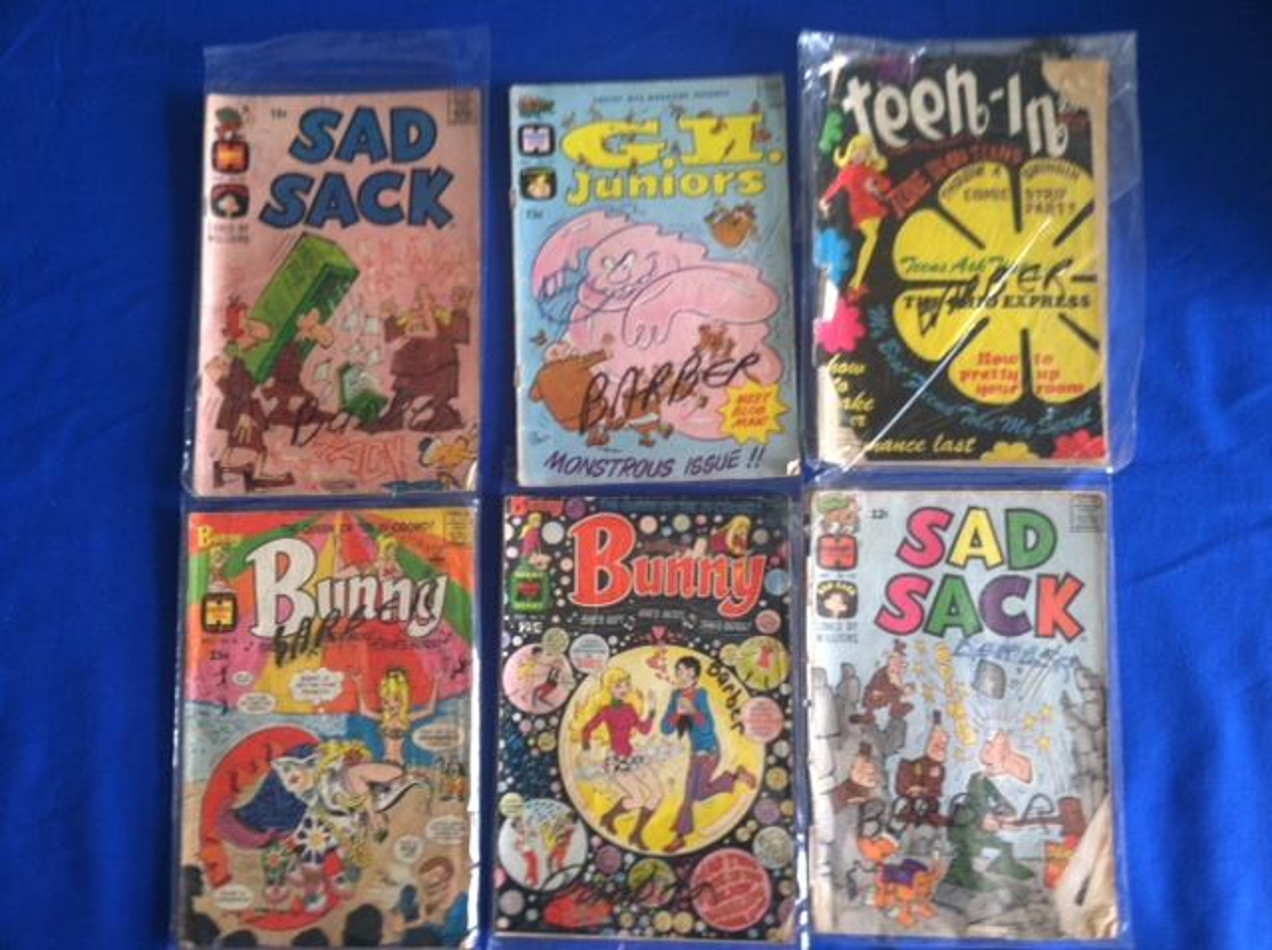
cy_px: 475
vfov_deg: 40.6
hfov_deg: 52.7
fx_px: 1284
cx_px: 636
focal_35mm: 35
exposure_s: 1/17
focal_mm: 3.85
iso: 80
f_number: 2.8
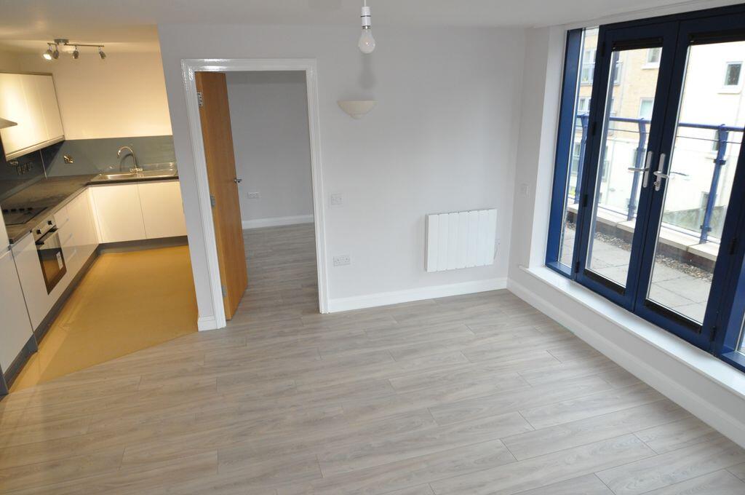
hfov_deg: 77.4
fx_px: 465
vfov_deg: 56.0
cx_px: 372
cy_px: 248
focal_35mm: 22
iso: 800
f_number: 4
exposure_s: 1/60
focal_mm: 15
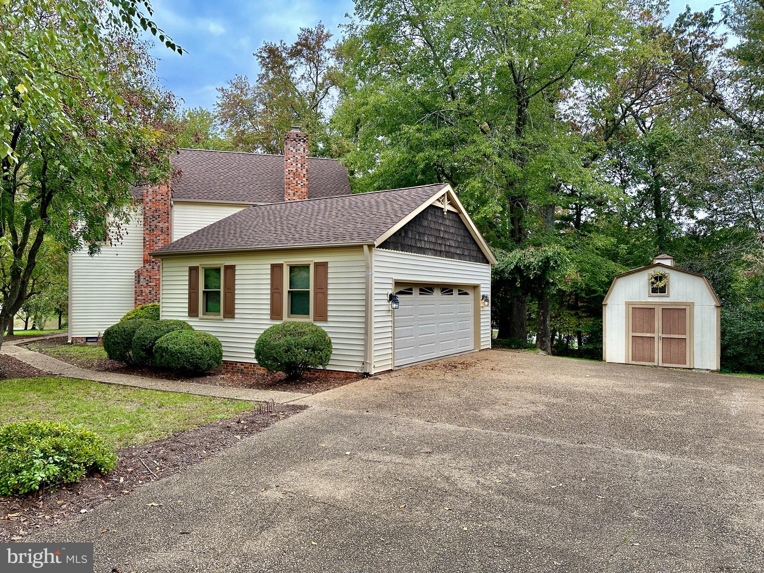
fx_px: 530
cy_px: 286
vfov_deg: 56.8
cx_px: 382
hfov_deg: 71.6
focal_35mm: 24
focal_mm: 6.86
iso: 80
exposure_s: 1/843
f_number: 1.78
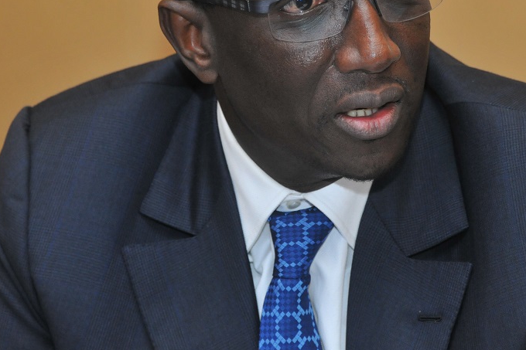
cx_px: 284
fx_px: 4879
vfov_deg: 4.1
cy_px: 65
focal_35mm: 334
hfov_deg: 6.2
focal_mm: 200
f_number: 5.6
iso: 1600
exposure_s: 1/100
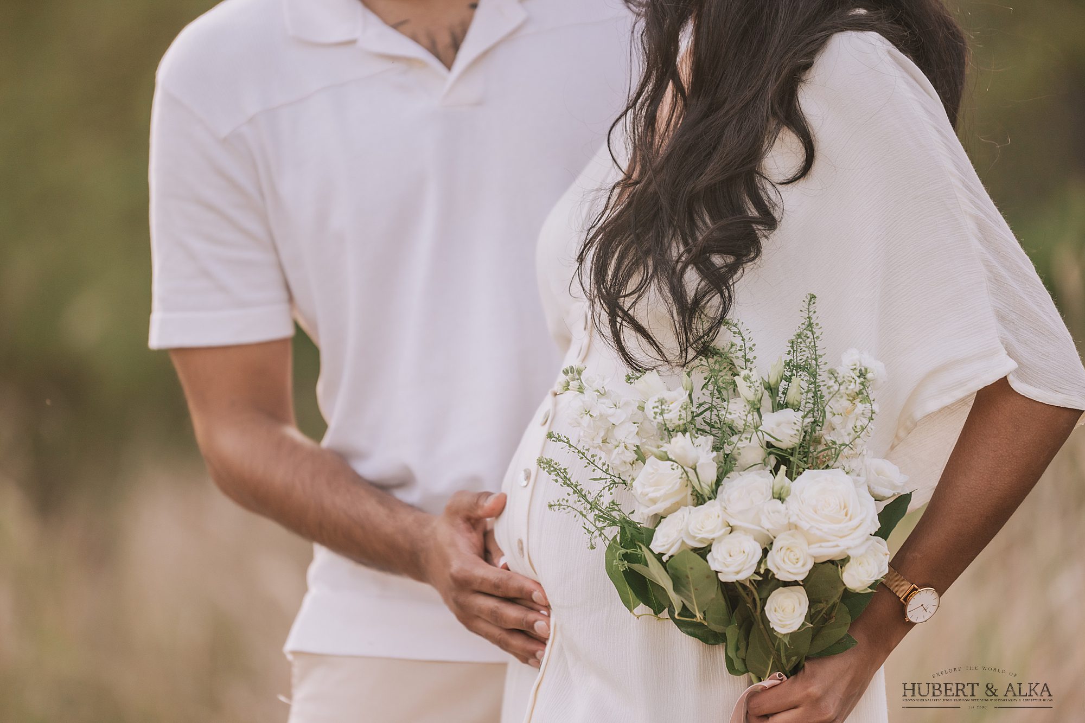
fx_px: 6027
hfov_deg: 10.3
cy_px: 362
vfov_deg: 6.9
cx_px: 542
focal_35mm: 200
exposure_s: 1/500
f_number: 2.8
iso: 125
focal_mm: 200
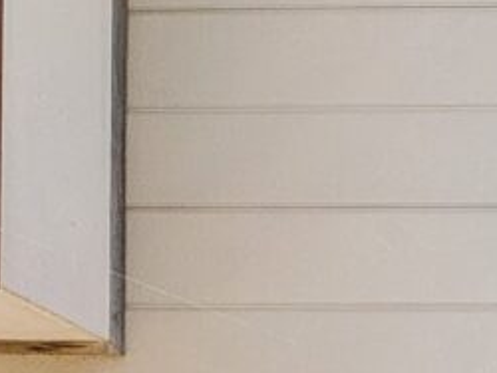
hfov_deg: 11.3
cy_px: 902
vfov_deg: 8.5
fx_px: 2299
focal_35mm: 160
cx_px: 960
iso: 31
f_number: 1.89
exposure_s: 1/1821
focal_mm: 5.43
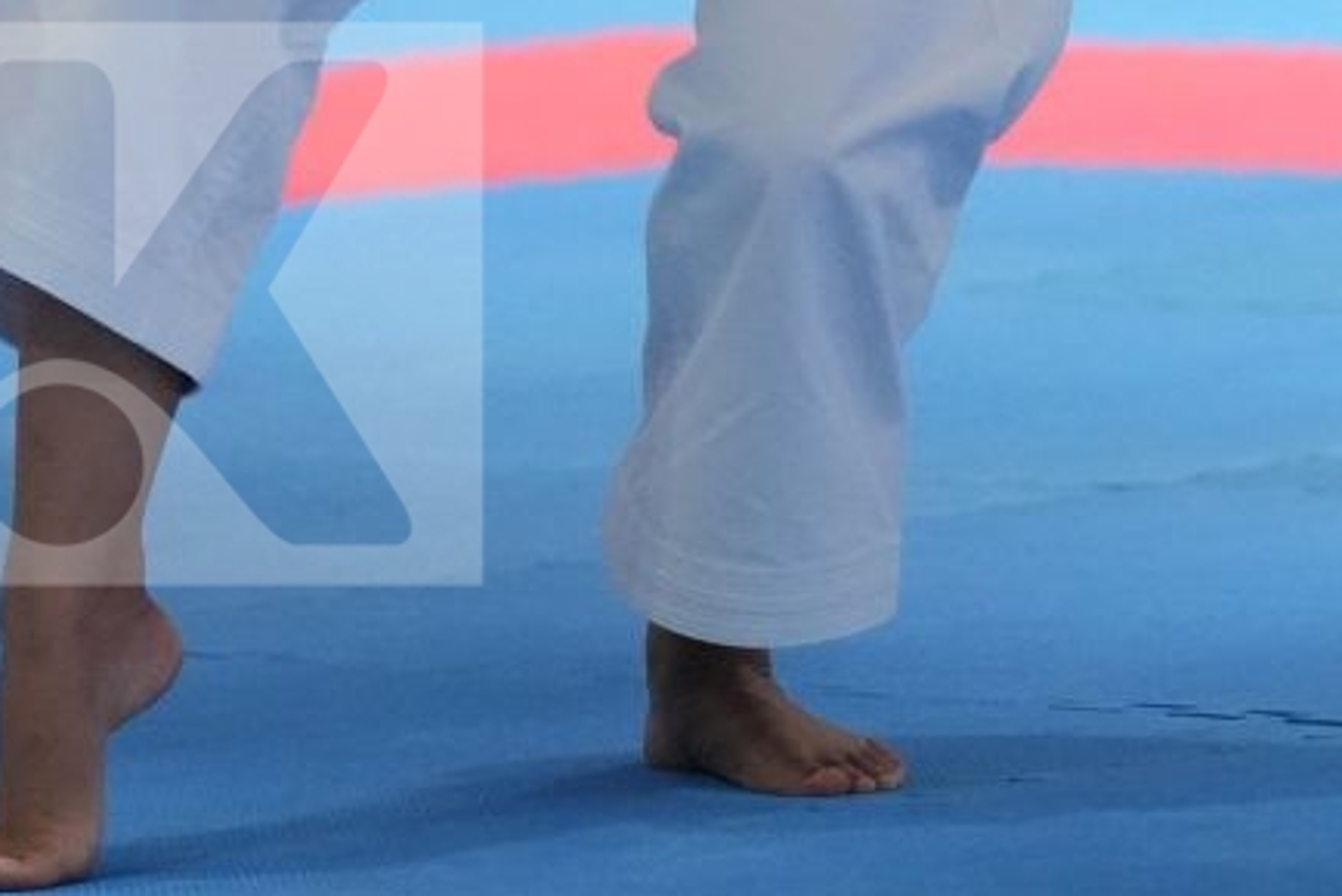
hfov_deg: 5.1
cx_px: 195
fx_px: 14995
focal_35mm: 402
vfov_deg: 3.4
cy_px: -794
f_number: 2.8
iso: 6400
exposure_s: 1/500
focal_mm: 97
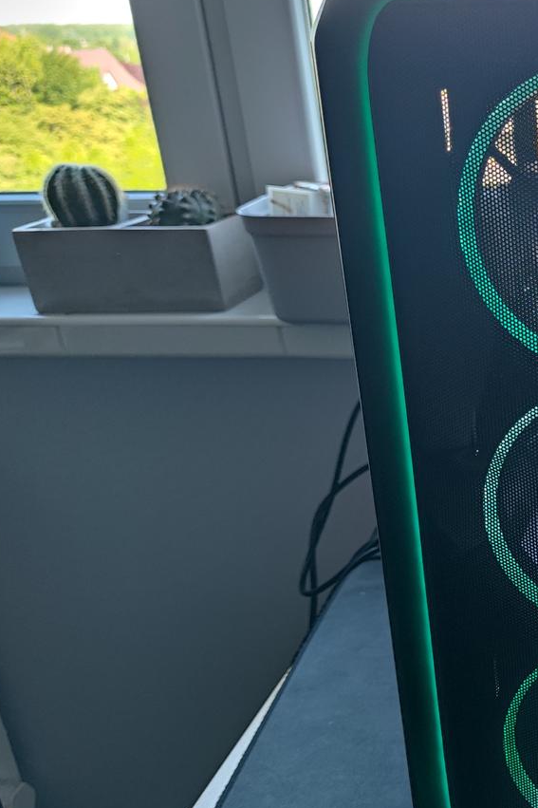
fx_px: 987
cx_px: 697
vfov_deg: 44.3
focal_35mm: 44
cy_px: 474
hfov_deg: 26.1
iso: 400
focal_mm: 6.78
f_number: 1.85
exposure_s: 1/25
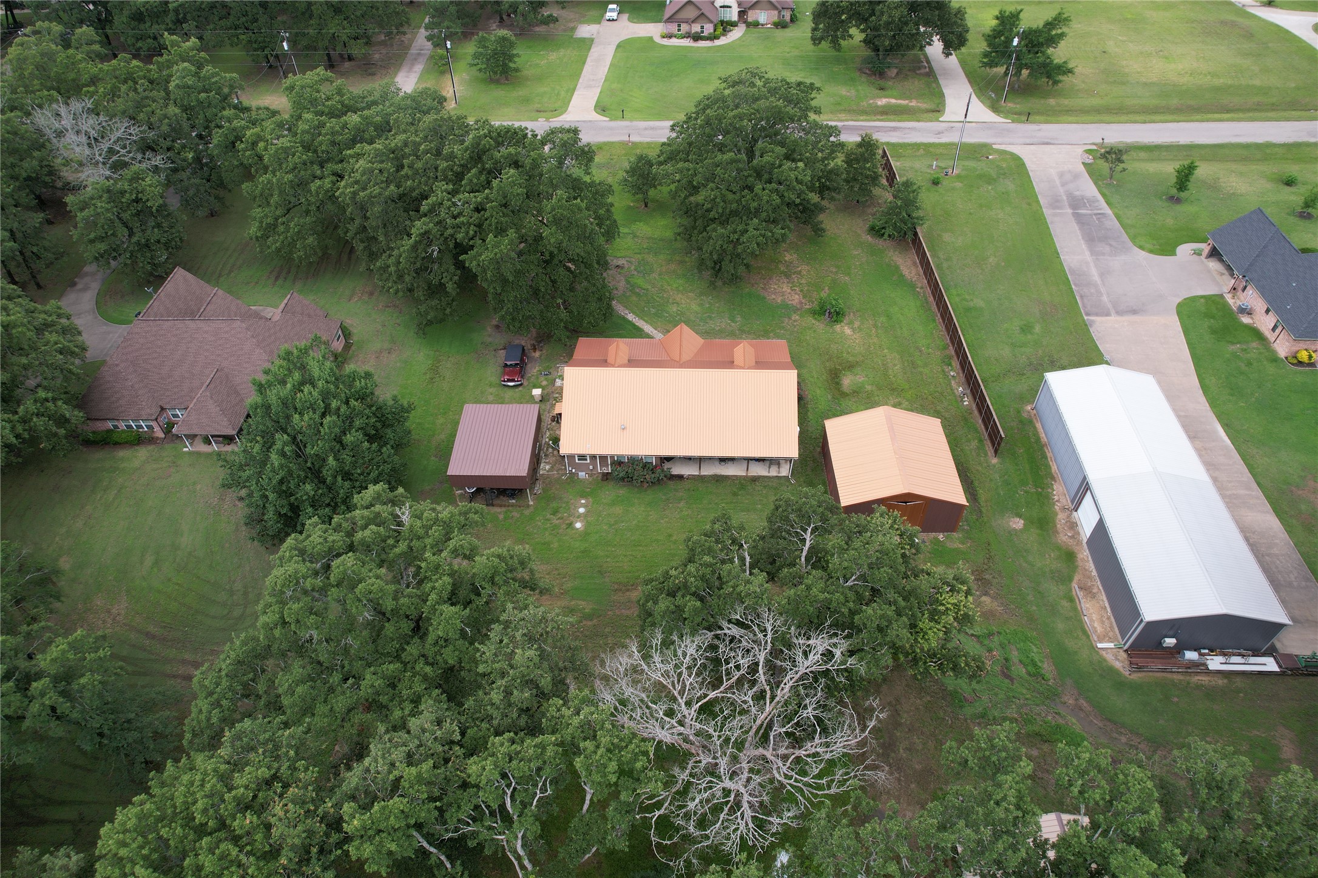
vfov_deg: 57.2
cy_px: 439
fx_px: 805
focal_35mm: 22
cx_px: 659
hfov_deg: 78.6
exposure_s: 1/500
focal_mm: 8.38
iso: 130
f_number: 2.8
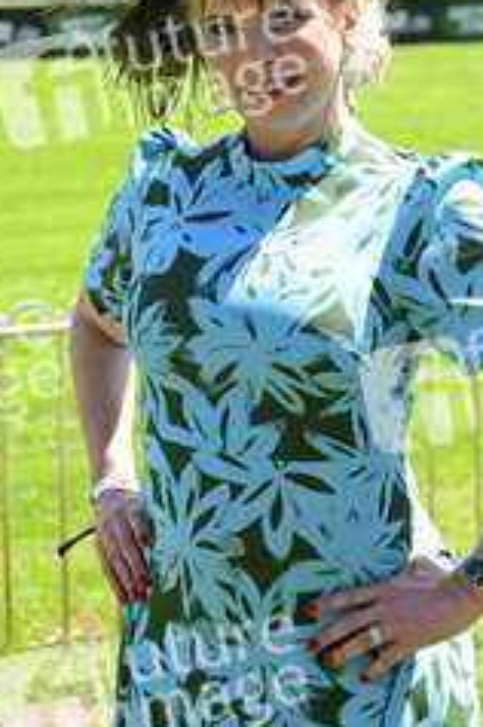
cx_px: 238
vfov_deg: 20.2
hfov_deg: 13.5
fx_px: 2038
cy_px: 229
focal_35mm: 101
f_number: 5.6
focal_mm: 60
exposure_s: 1/200
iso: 100
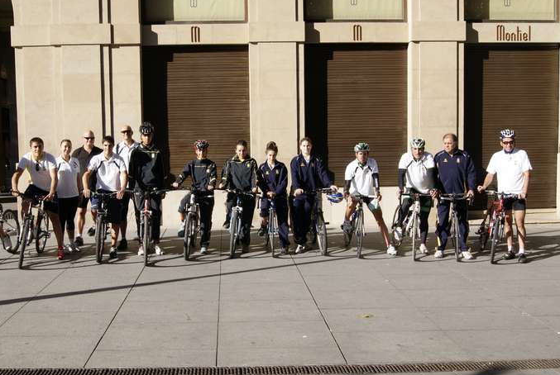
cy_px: 203
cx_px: 250
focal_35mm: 39
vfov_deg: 34.3
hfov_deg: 49.4
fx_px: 608
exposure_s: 1/160
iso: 100
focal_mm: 22
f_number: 11
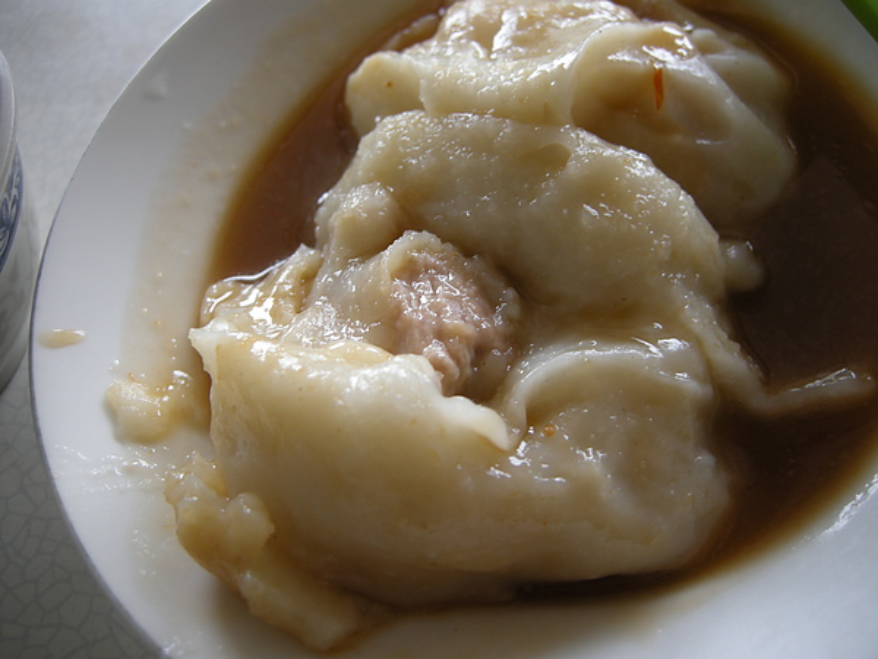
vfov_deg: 40.7
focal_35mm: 35
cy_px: 330
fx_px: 888
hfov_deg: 52.6
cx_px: 439
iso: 64
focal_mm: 7.5
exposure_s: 1/18
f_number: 2.7
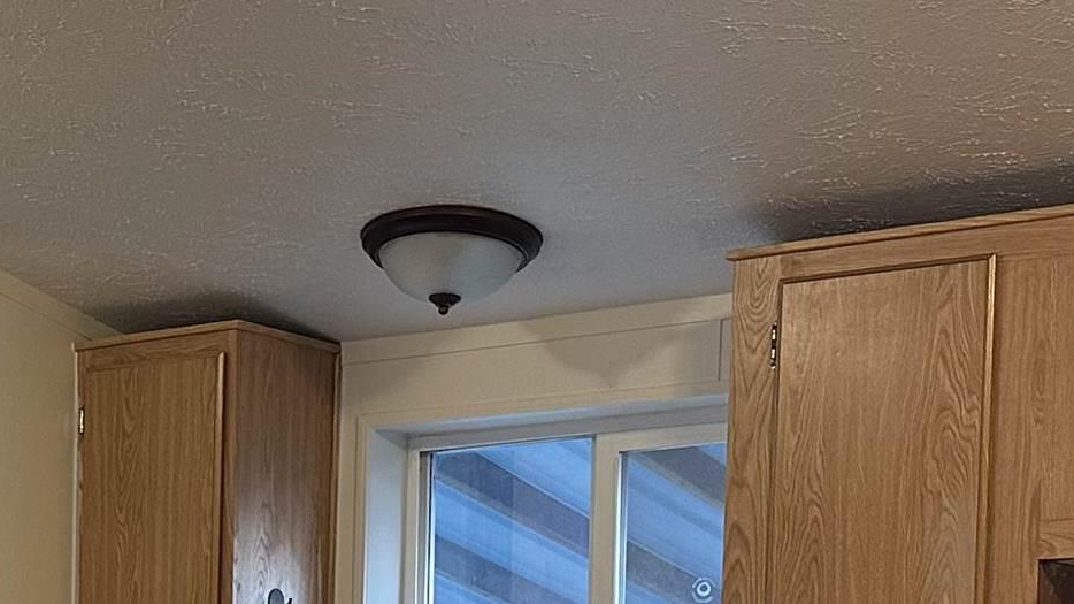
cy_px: 847
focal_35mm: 86
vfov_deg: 13.4
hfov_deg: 23.6
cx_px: -16
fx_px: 2449
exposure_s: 1/60
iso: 200
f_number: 1.78
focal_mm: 6.86
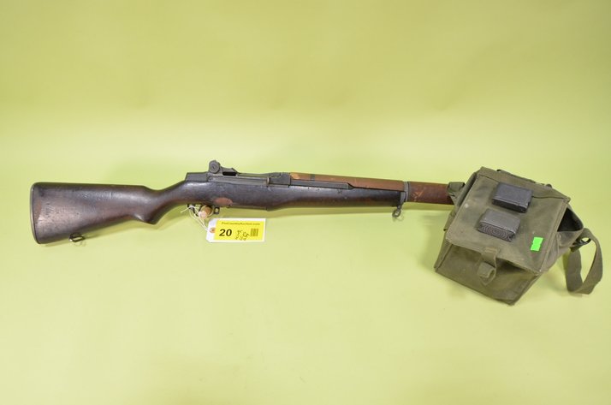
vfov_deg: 55.9
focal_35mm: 22
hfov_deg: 77.4
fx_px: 381
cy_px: 202
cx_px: 306
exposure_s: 1/125
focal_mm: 15
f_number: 6.3
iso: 800
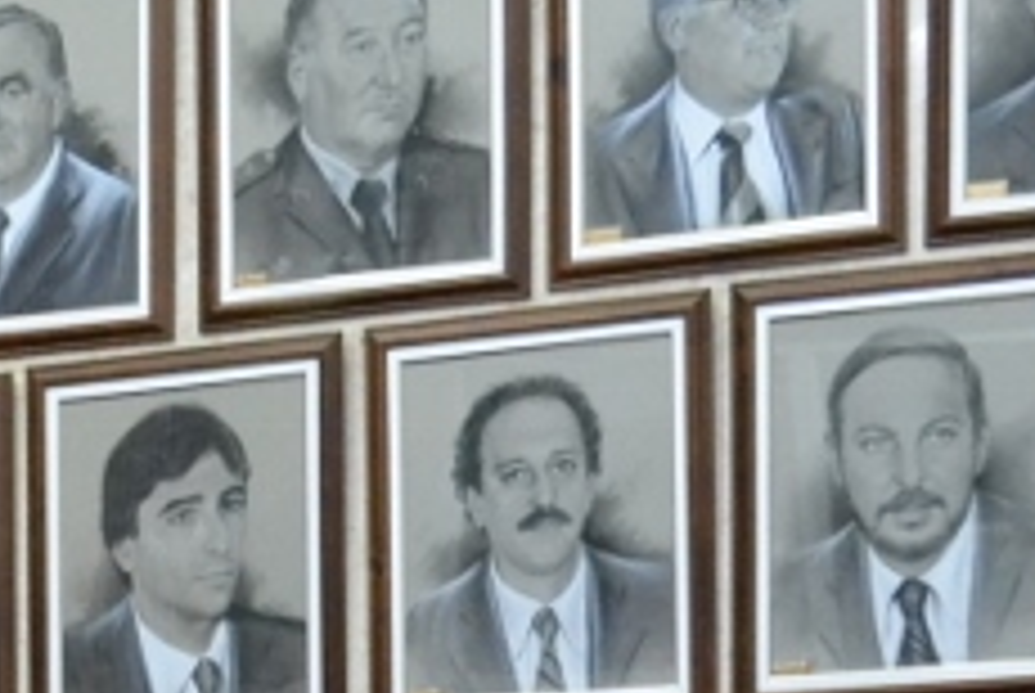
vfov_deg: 8.1
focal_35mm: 160
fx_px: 4606
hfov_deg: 12.3
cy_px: 1456
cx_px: -410
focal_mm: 24
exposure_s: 1/125
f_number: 5.6
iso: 3200
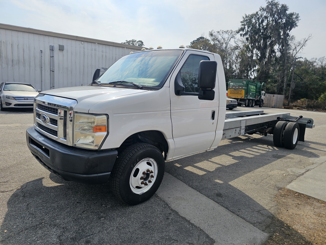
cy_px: 122
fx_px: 217
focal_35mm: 23
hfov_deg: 73.9
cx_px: 163
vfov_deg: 58.9
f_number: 1.7
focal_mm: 6.3
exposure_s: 1/1163
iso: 10
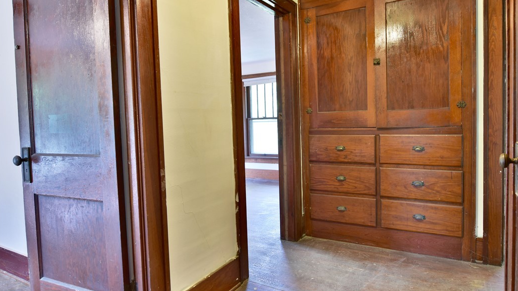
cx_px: 269
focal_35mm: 23
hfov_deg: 78.7
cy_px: 138
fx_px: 316
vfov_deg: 49.5
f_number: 4.5
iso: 200
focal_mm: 14
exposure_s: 1/6
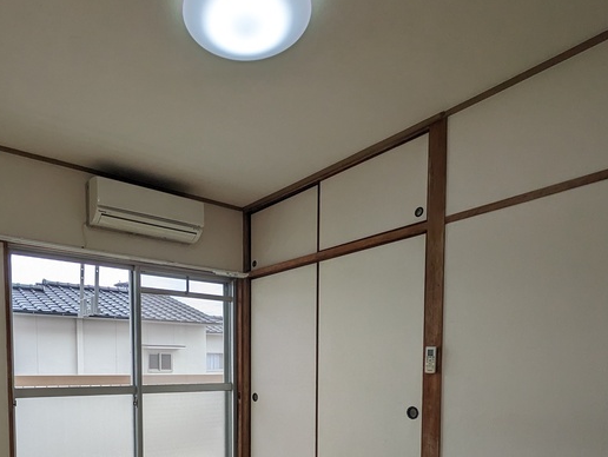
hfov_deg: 66.3
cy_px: 391
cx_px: 232
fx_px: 457
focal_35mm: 26
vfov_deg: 48.8
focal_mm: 1.83
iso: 44
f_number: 2.2
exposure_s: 1/379
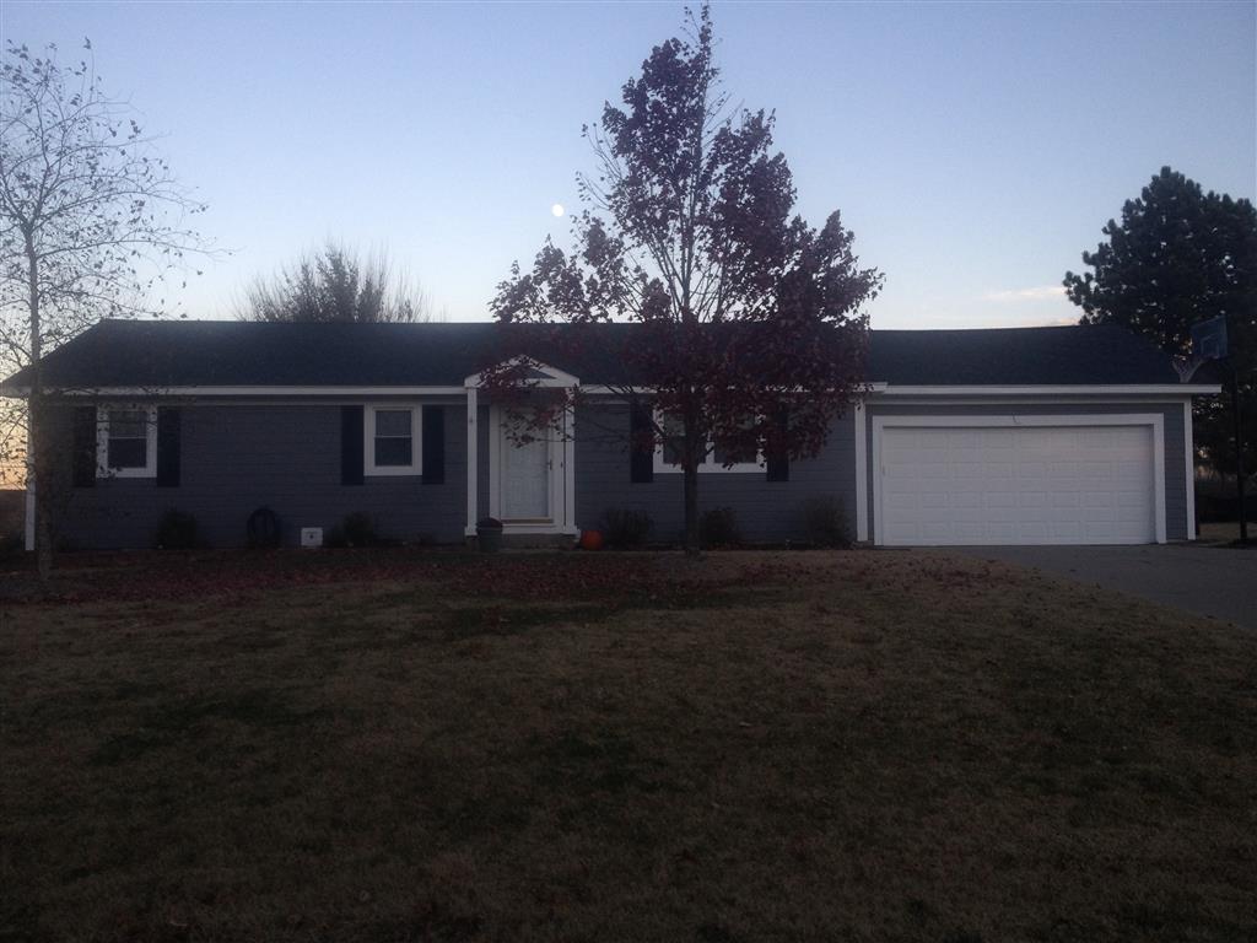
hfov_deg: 52.6
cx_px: 628
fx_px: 1271
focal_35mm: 35
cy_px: 472
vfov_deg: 40.7
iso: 50
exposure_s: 1/266
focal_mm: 4.28
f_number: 2.4
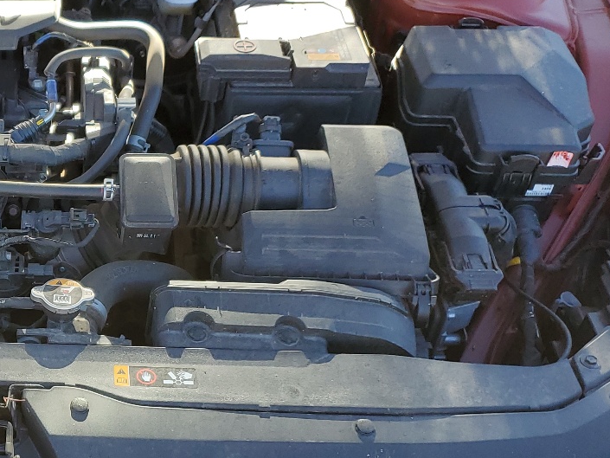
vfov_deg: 24.7
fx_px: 1040
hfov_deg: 30.3
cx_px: -7
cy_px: 314
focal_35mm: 59
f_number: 1.5
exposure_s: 1/455
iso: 50
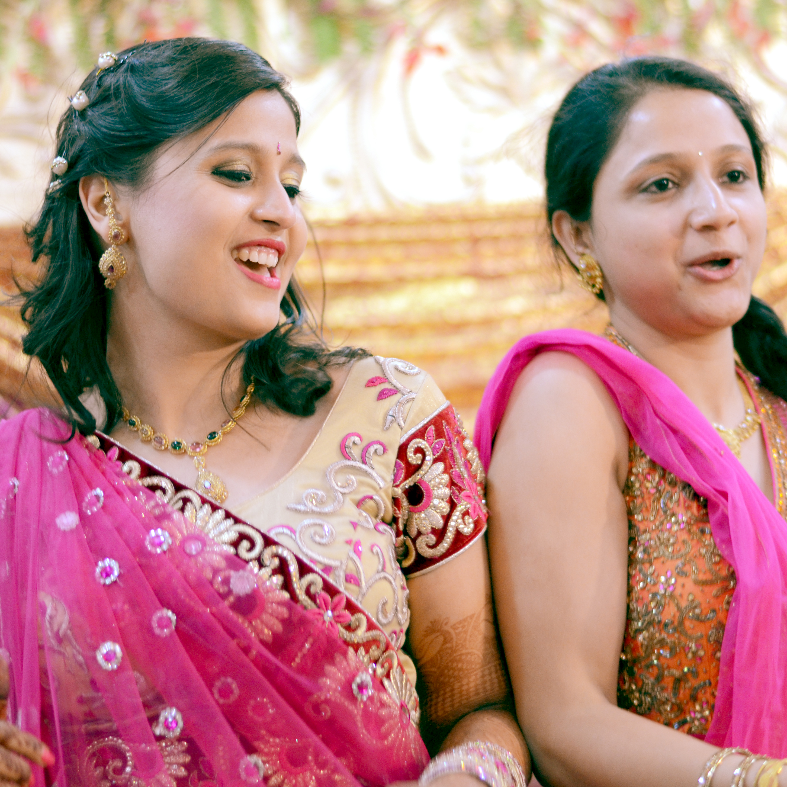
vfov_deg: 16.1
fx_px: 2778
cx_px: 421
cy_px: 355
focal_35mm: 108
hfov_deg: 16.1
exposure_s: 1/200
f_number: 1.8
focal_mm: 50
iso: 800
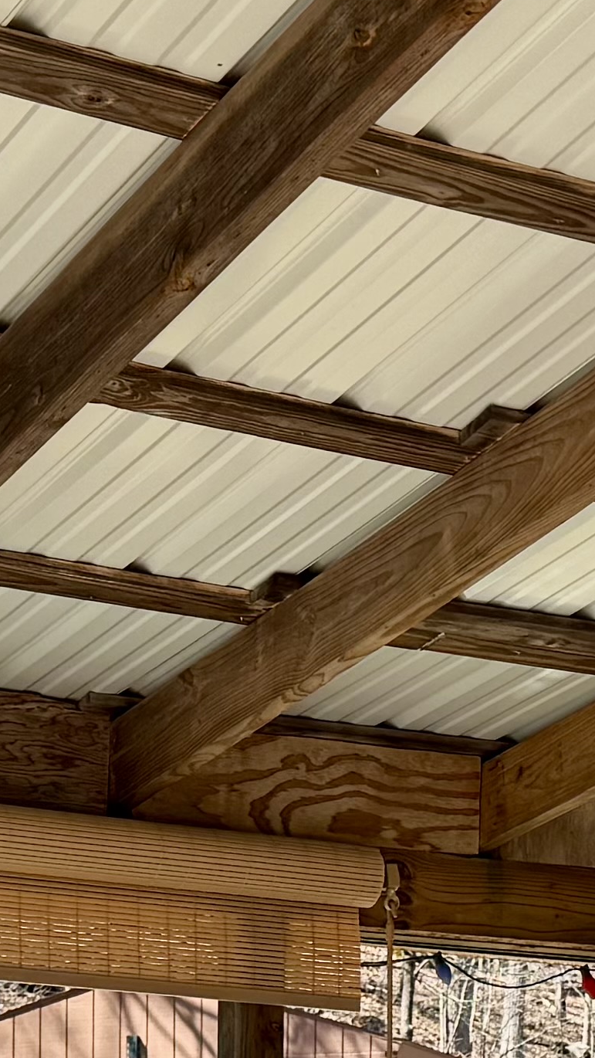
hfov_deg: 11.0
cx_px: 583
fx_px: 3056
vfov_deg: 18.7
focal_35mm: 109
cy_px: 1235
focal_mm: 6.76
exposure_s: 1/1285
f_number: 1.78
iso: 80
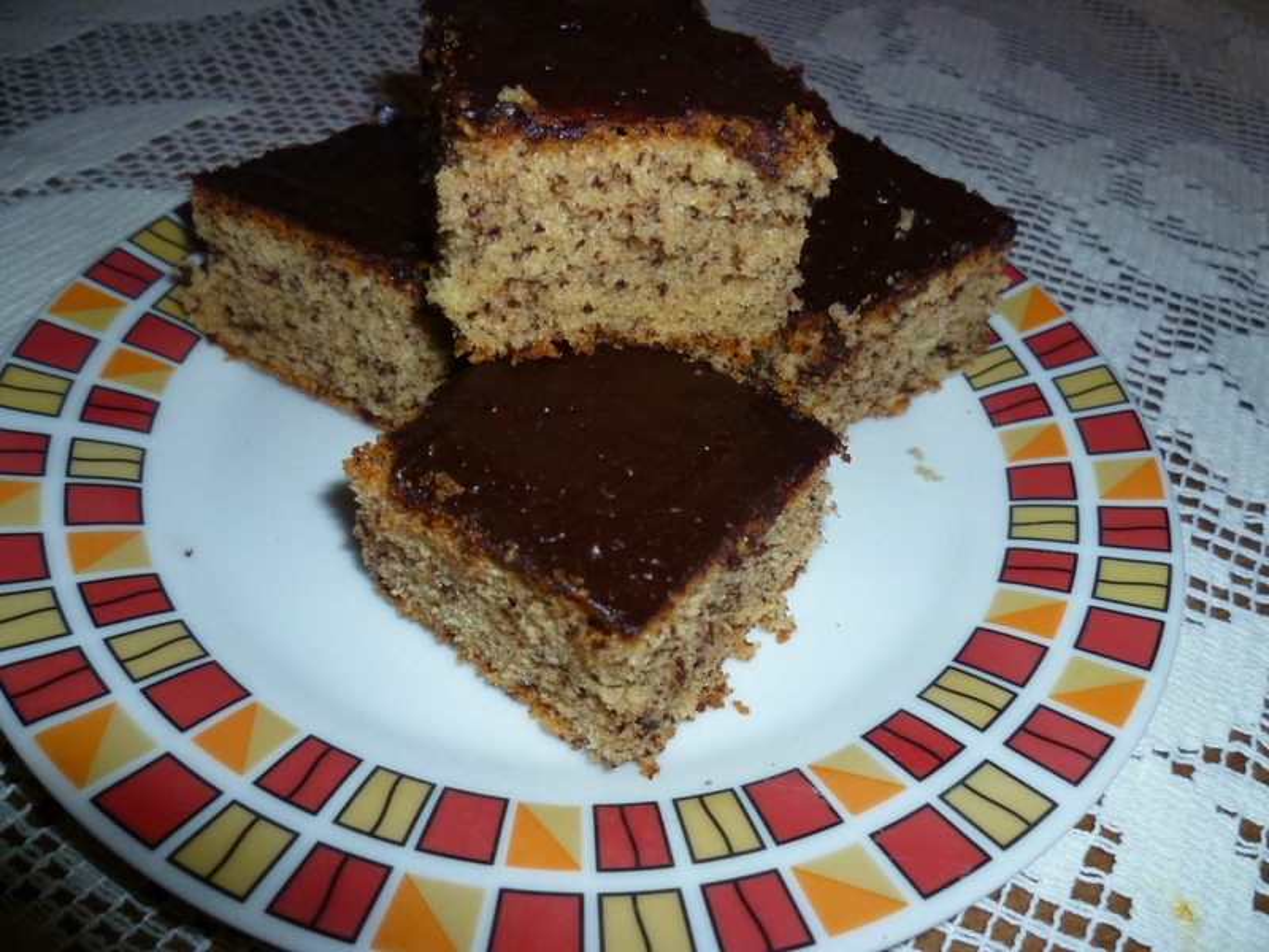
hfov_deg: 63.4
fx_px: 1026
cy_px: 476
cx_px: 634
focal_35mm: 28
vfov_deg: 49.7
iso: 200
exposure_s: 1/30
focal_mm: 5
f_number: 2.8
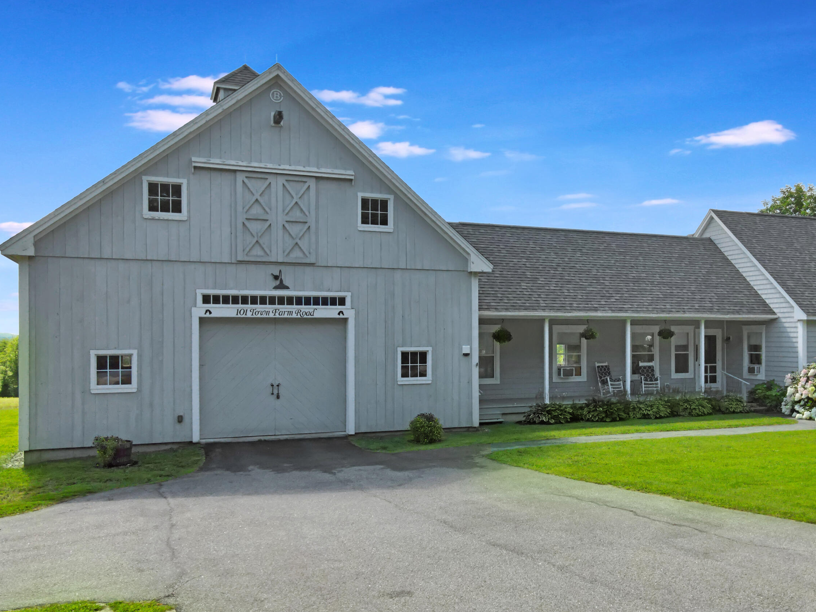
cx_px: 525
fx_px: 754
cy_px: 337
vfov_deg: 44.1
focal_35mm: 32
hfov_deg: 55.9
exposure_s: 1/640
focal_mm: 4.5
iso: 200
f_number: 2.8
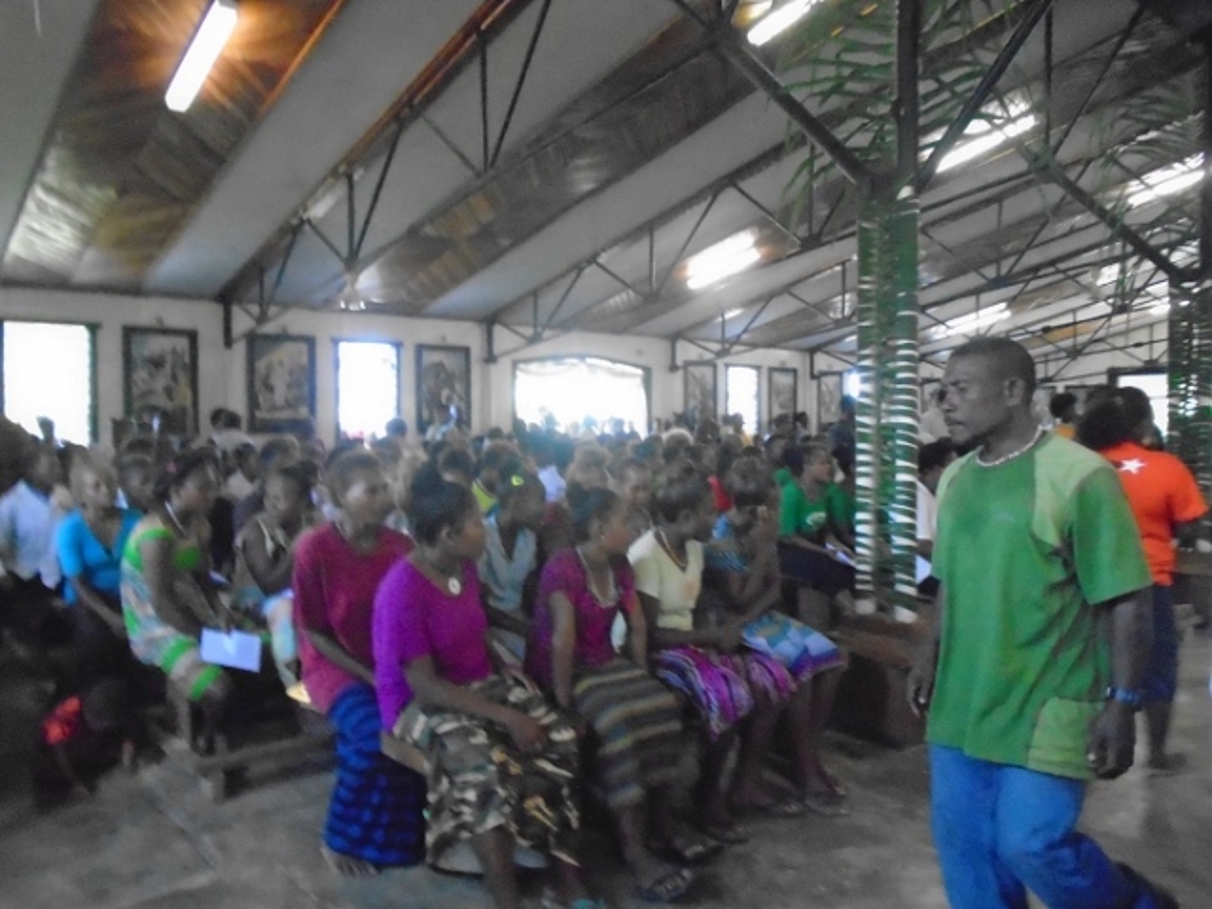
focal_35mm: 26
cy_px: 454
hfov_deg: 67.3
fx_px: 910
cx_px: 606
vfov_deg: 53.1
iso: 1600
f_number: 3.2
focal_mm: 4.6
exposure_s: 1/60
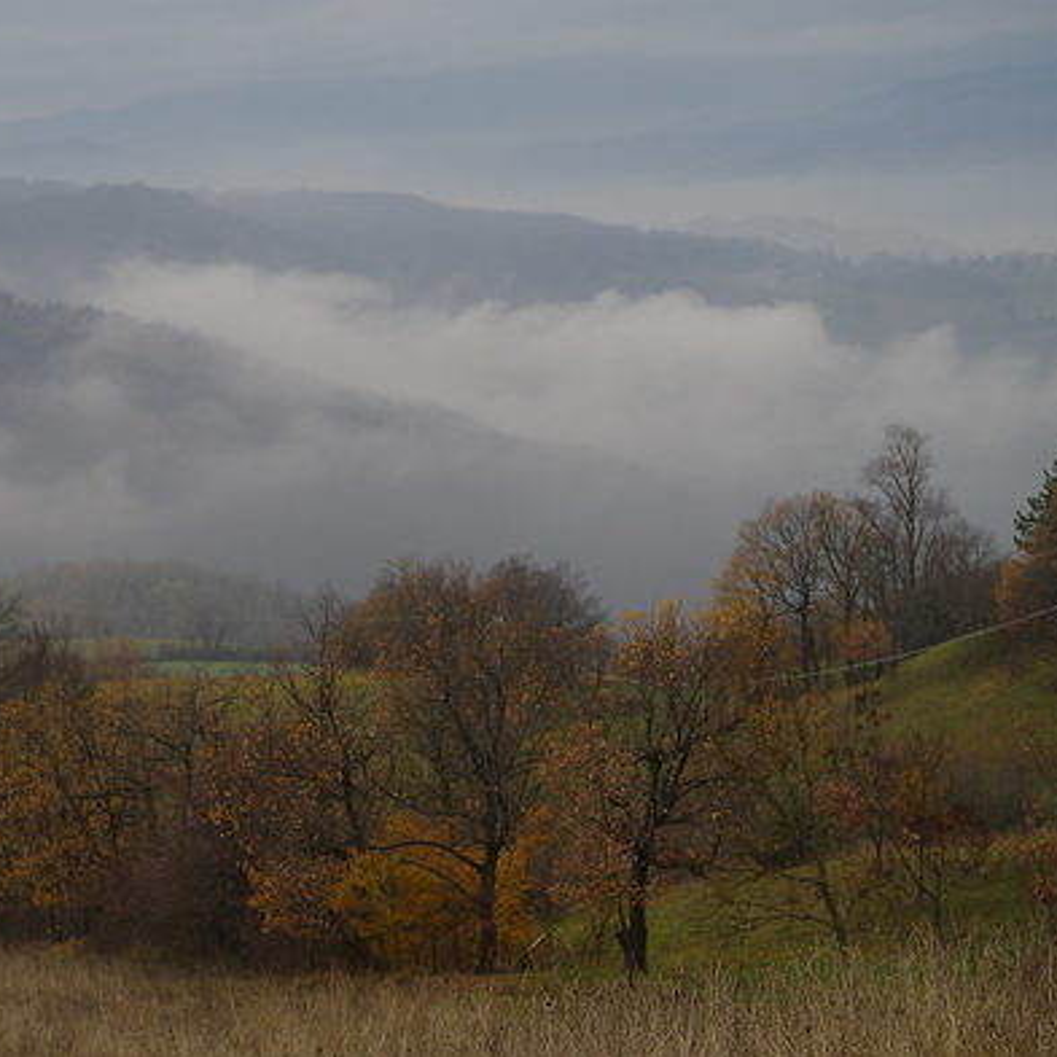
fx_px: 3351
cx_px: 334
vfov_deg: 17.9
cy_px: 531
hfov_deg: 17.9
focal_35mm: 97
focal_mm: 50
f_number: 8
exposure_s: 1/80
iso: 200
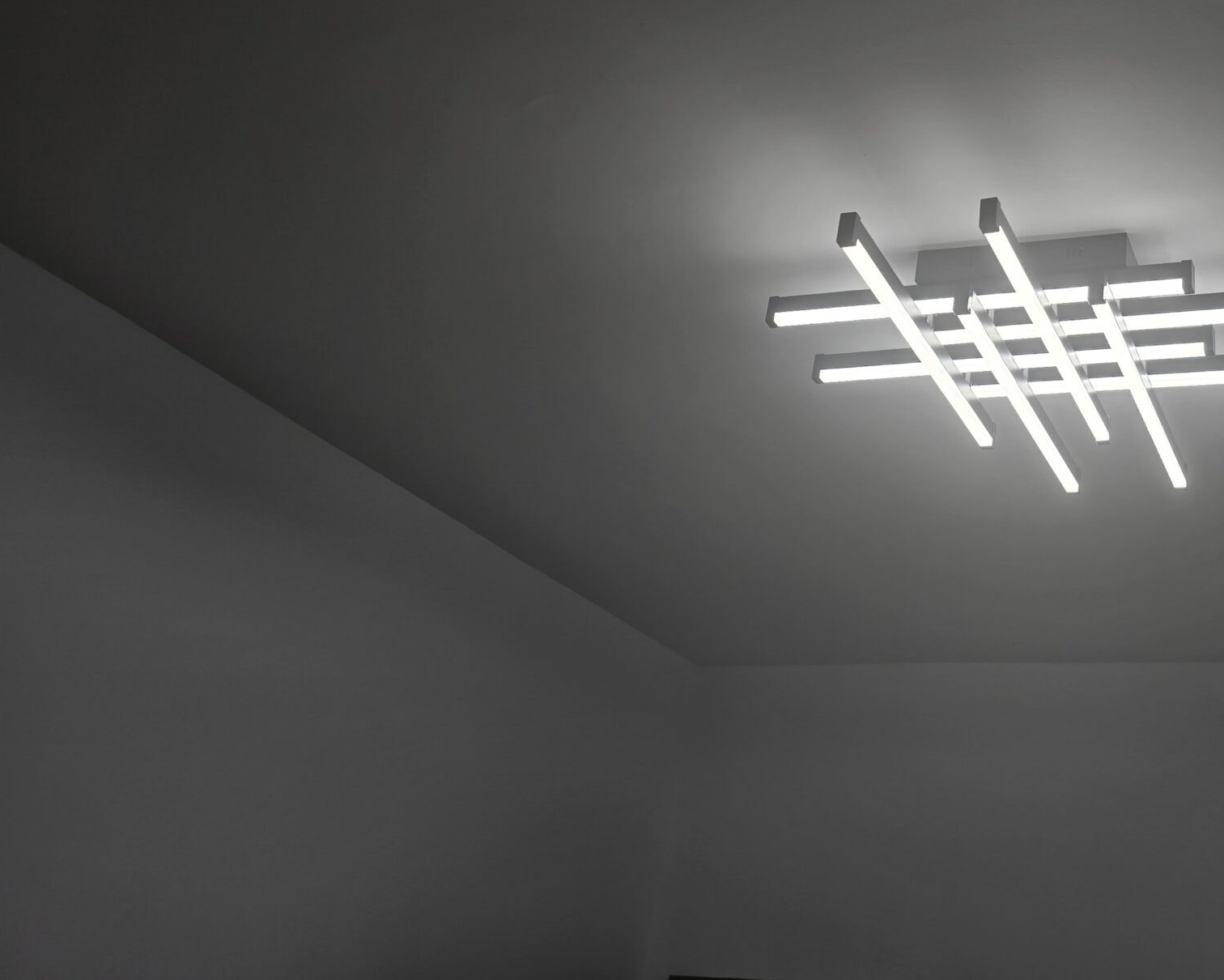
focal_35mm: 38
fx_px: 1377
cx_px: 1020
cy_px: 210
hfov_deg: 45.0
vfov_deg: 37.9
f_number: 1.7
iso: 12
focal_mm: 6.3
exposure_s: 1/164
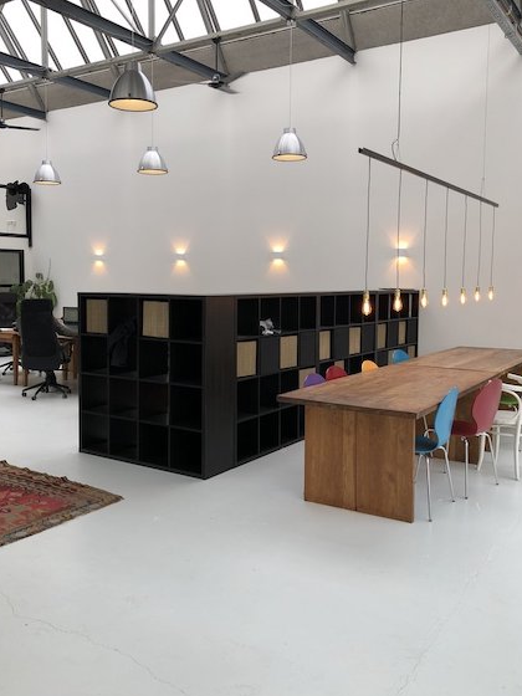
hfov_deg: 44.2
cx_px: 250
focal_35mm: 32
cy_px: 336
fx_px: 643
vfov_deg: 56.8
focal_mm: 3.99
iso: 25
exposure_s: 1/100
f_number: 1.8
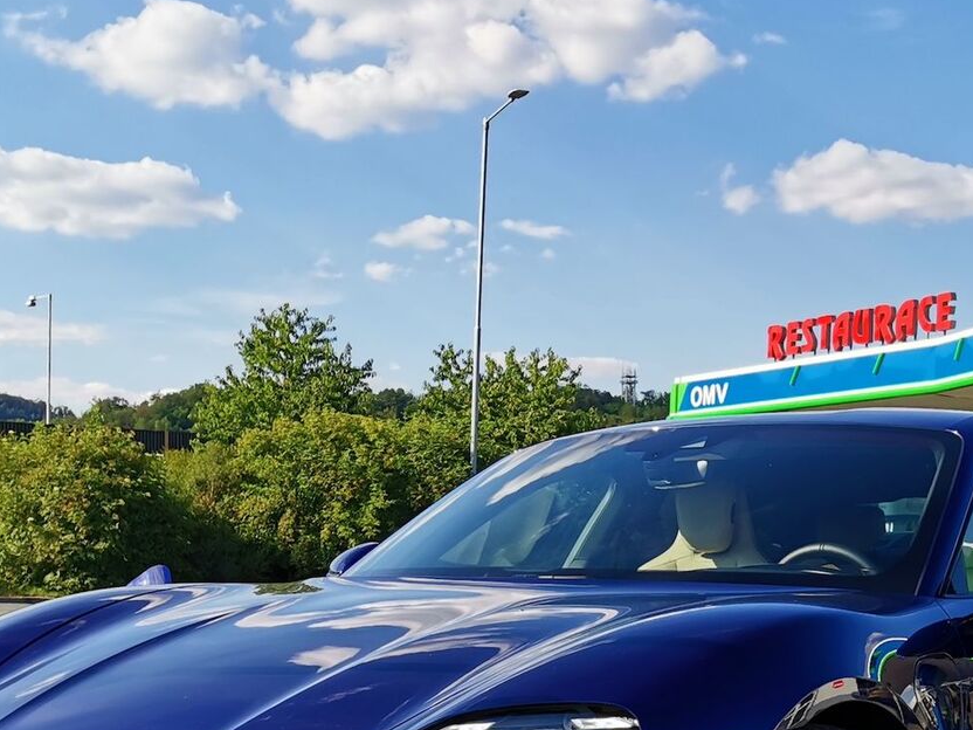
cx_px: 558
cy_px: 741
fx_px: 1687
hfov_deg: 32.1
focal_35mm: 60
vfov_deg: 23.3
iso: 50
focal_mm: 4.66
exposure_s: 1/2278
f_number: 1.4
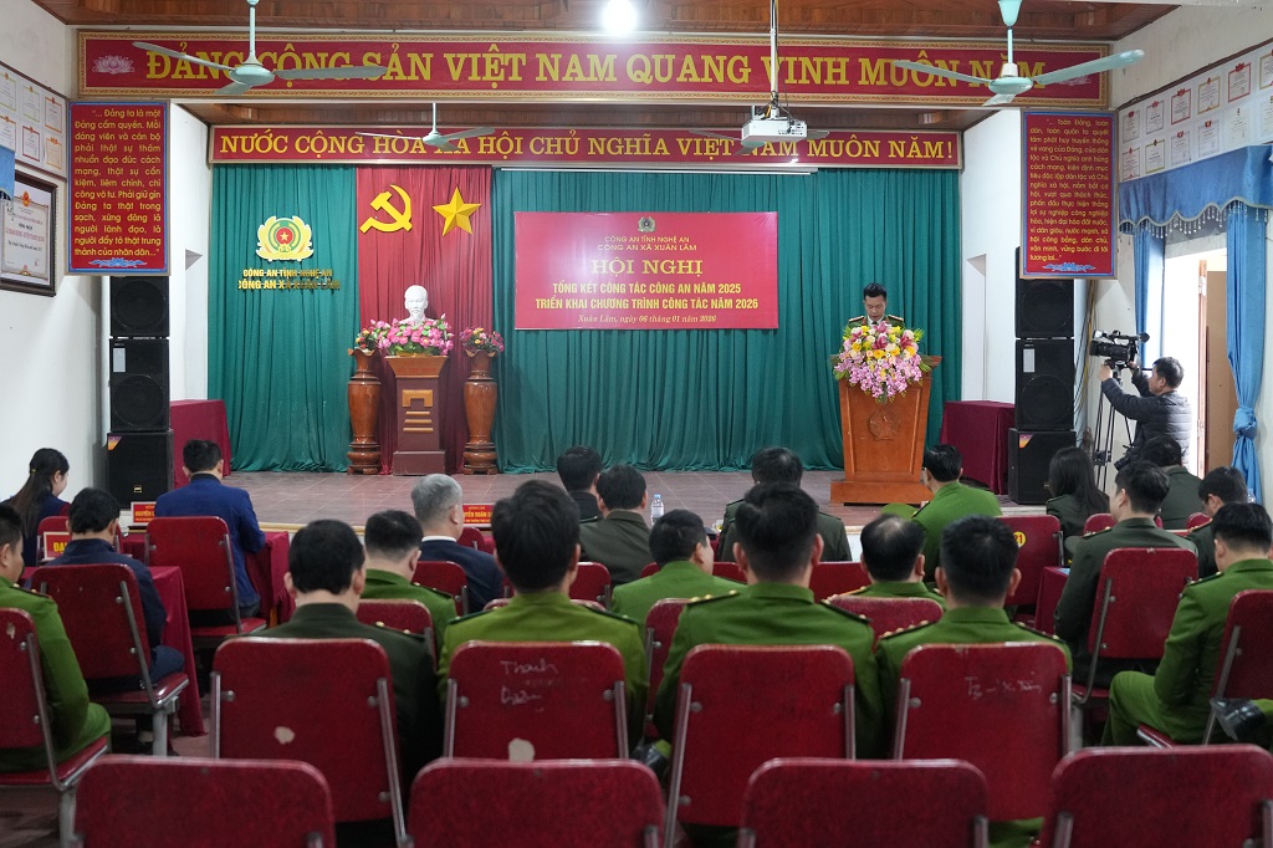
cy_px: 424
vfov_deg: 36.8
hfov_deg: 53.1
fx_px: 1273
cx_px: 636
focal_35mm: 36
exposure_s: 1/125
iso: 3200
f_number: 2.8
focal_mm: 24
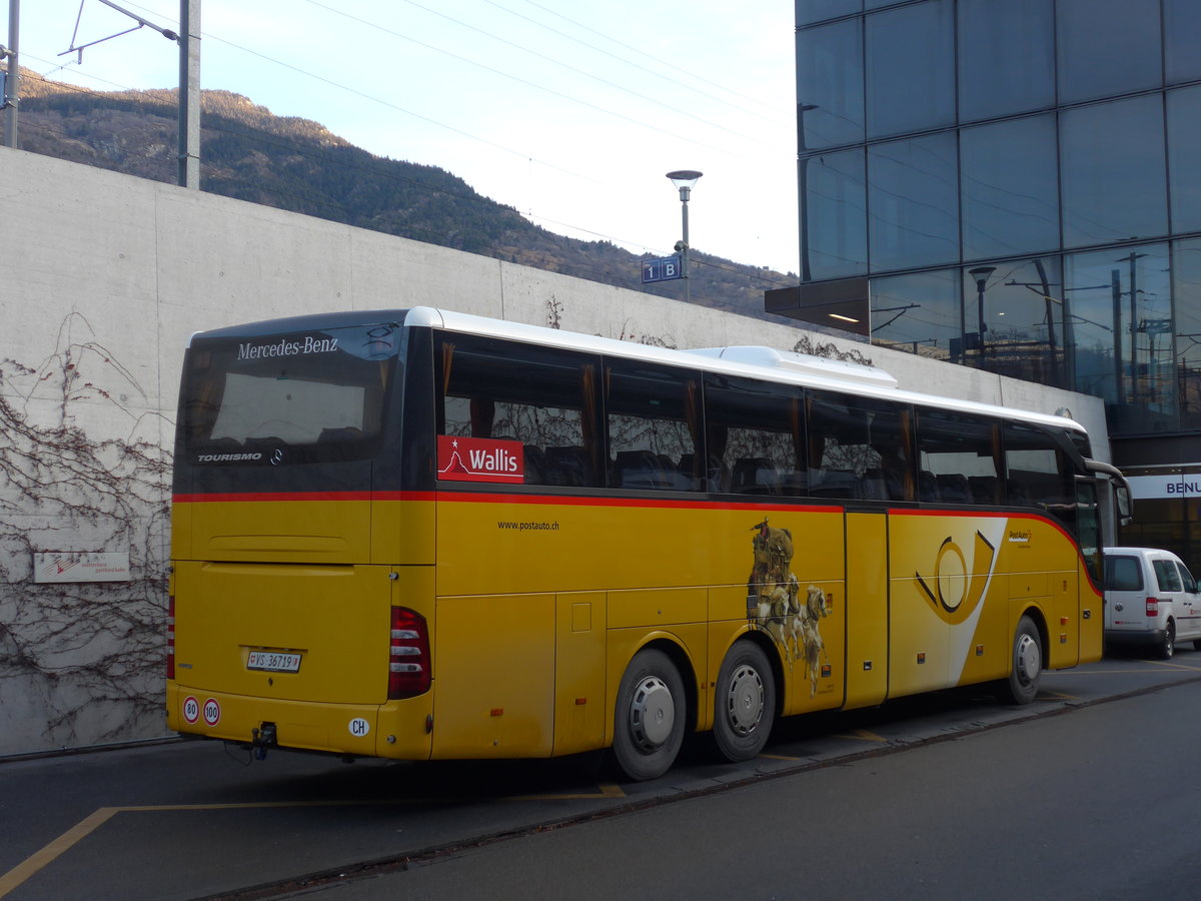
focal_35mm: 46
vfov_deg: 31.5
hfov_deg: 41.2
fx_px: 1596
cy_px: 450
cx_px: 600
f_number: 3
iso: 80
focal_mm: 9.5
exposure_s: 1/160
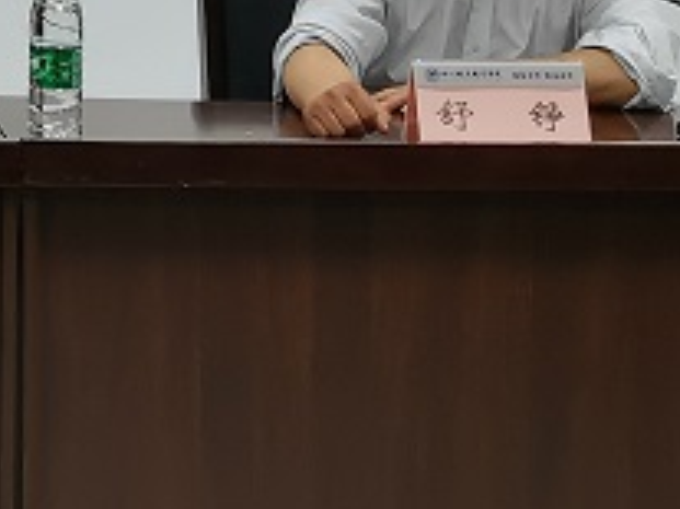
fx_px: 2965
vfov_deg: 9.3
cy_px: -437
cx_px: -519
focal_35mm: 151
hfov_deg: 12.1
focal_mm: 4.66
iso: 100
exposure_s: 1/100
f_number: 1.4
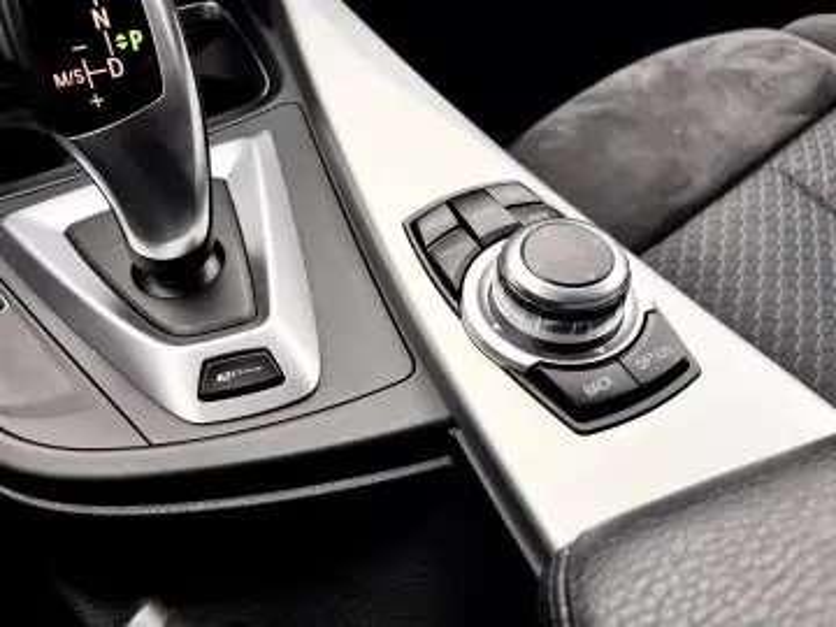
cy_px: 314
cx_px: 418
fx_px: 628
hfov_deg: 67.3
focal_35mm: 26
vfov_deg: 53.1
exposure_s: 1/100
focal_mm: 5.1
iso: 64
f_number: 1.6
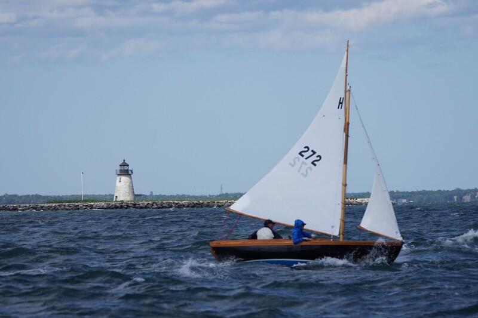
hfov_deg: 6.9
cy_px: 159
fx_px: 3982
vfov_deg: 4.6
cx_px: 239
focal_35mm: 300
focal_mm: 200
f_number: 5.6
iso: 160
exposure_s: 1/1600
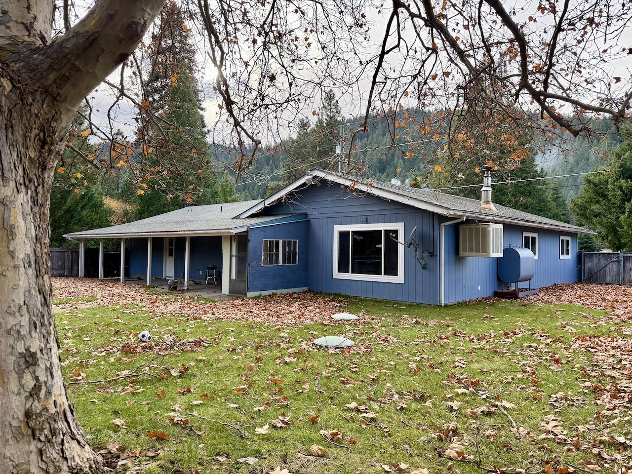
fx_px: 438
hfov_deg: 71.6
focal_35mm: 24
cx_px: 316
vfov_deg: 56.8
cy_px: 237
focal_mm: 6.76
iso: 100
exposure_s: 1/735
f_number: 1.78
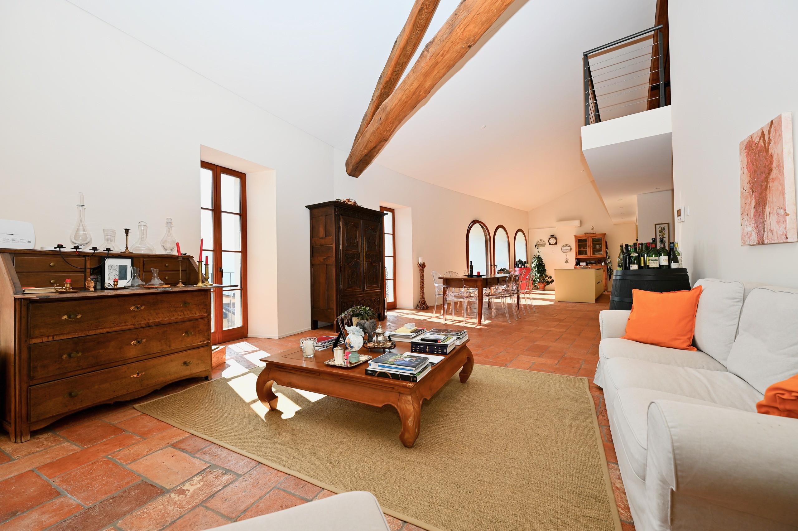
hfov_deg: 104.3
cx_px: 399
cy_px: 266
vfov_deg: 81.1
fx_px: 310
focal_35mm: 14
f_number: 5.6
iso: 140
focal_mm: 14
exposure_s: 1/125
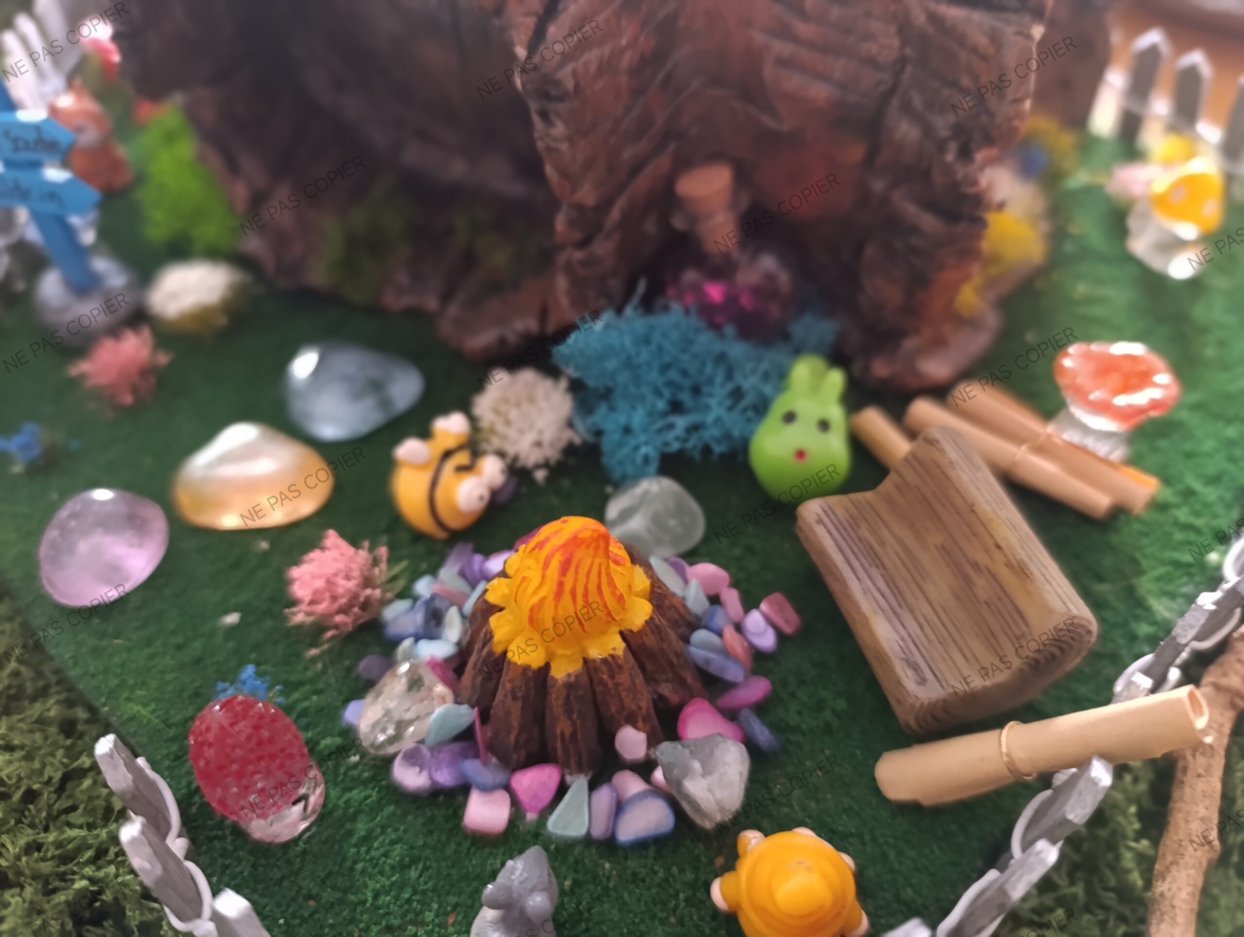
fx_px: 828
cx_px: 622
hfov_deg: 73.8
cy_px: 468
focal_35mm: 23
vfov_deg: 59.0
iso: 3200
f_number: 1.6
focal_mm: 6.14
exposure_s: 1/24
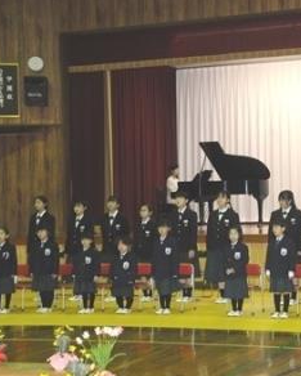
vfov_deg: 27.5
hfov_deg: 21.7
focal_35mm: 69
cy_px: 187
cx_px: 269
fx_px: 768
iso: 1250
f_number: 8
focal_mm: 32
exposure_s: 1/60
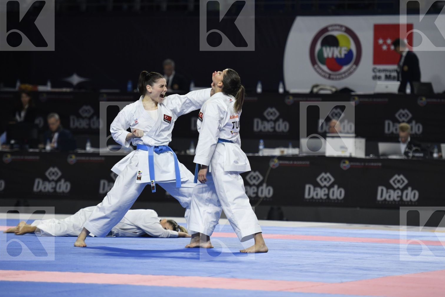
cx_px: 227
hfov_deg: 10.8
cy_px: 129
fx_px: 2361
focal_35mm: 191
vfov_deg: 7.2
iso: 800
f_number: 2.8
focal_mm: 160
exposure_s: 1/800
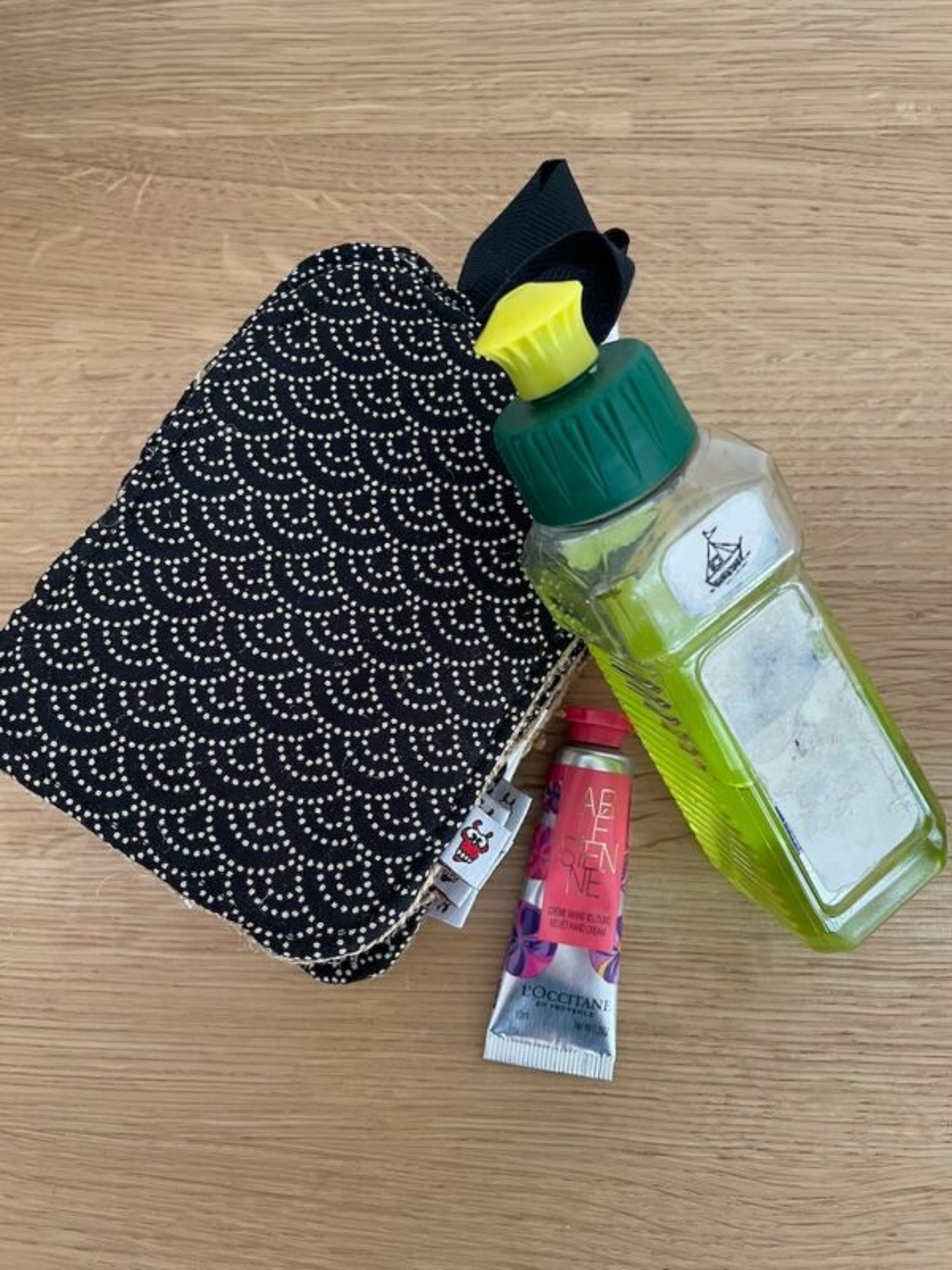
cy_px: 635
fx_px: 953
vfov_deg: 67.3
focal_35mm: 26
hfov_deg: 53.1
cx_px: 476
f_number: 1.6
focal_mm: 4.2
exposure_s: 1/60
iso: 200
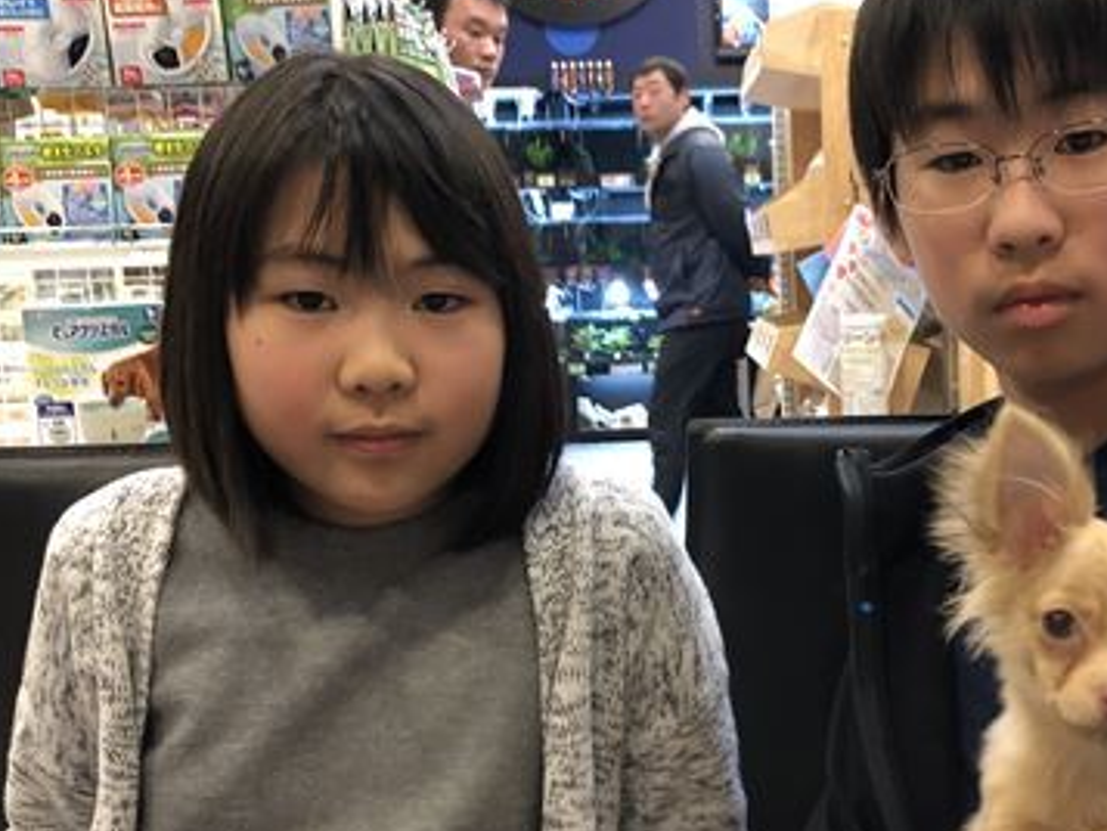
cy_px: 456
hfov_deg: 39.8
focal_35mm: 47
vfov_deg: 30.9
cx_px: 757
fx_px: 1504
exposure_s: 1/15
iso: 64
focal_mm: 3.99
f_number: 1.8
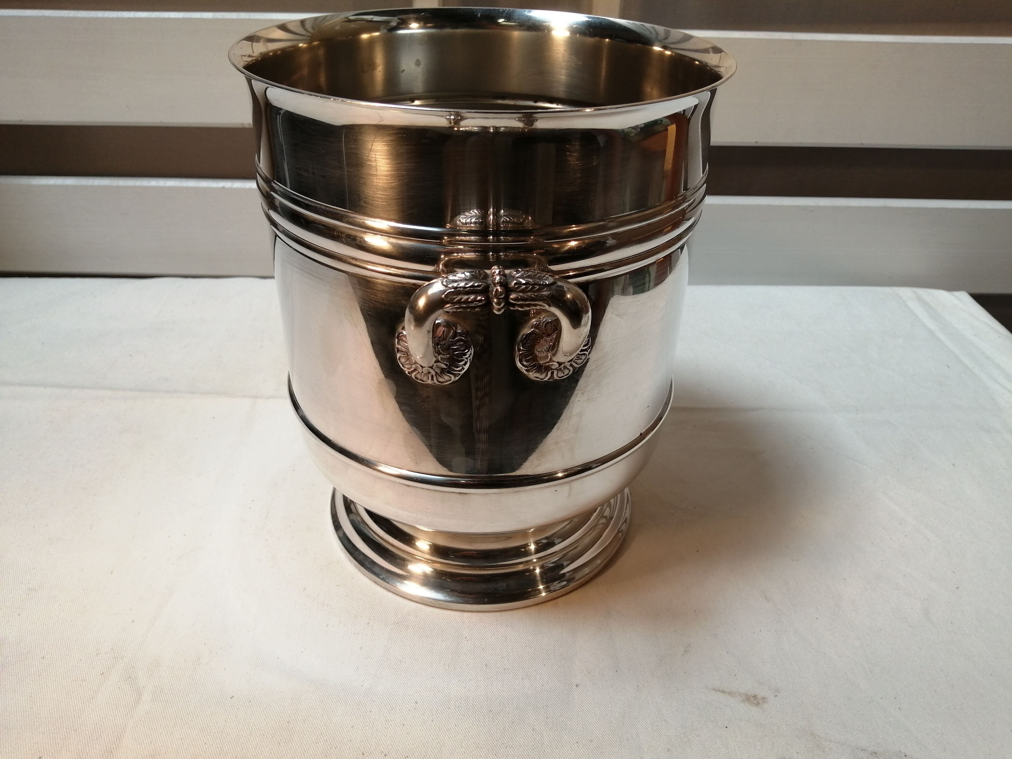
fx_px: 760
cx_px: 506
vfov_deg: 53.1
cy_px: 380
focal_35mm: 26
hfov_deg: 67.3
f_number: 1.8
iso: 50
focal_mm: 3.46
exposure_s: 1/177
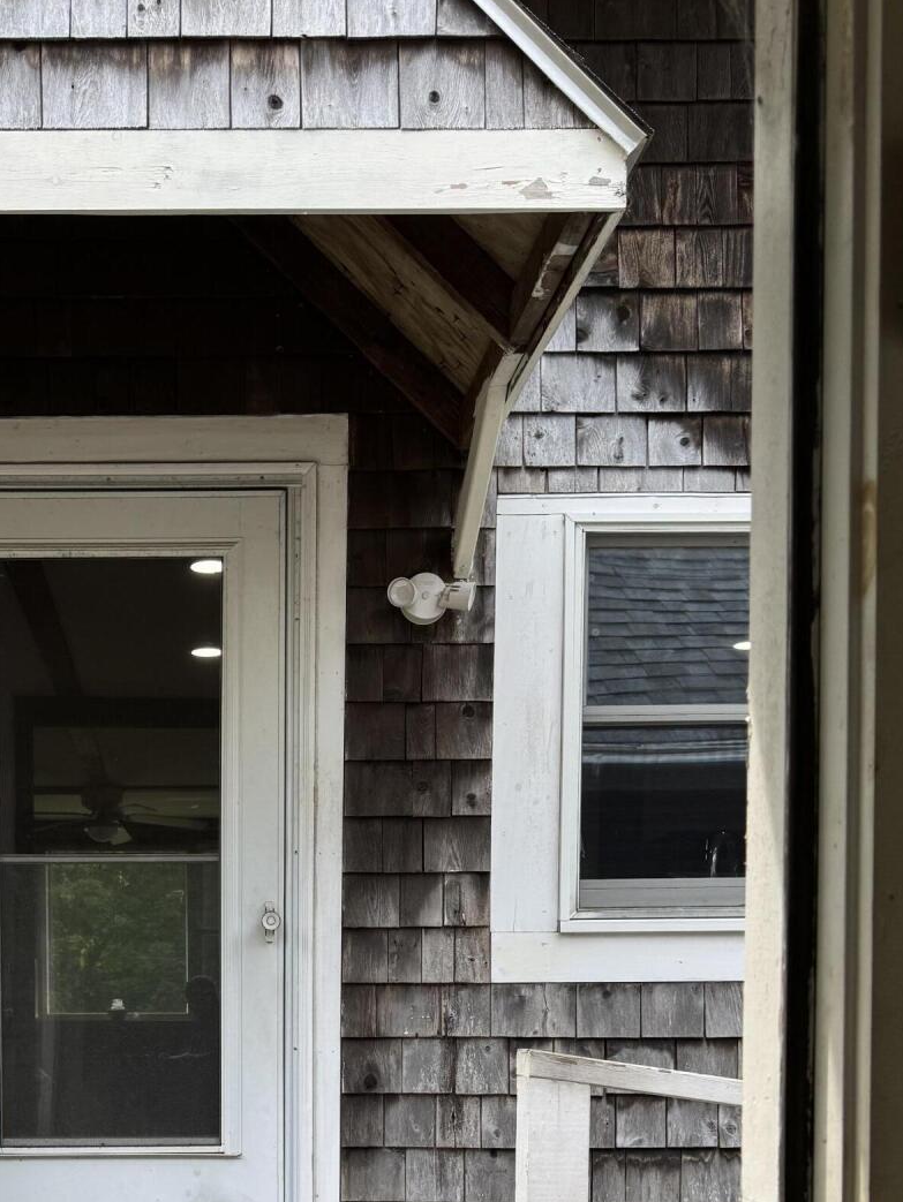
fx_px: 1599
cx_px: 161
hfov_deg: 30.6
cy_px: 1074
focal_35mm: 46
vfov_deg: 38.5
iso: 80
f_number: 1.78
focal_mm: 6.76
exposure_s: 1/773
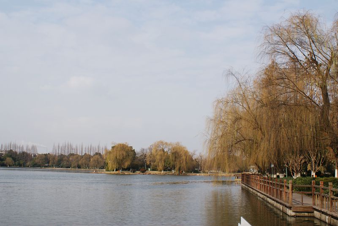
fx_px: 395
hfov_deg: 46.3
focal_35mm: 42
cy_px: 113
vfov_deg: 32.0
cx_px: 169
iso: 100
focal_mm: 28
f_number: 8
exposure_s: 1/320
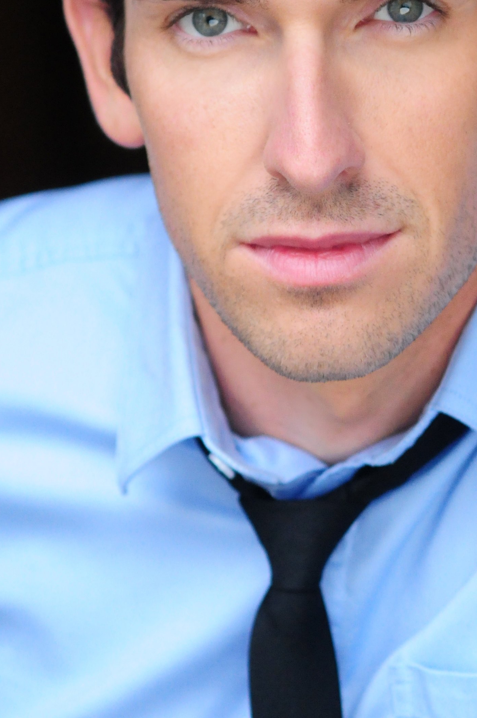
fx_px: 5161
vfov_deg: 8.0
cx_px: 454
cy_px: 294
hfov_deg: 5.3
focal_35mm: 259
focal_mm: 85
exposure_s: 1/800
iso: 1250
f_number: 4
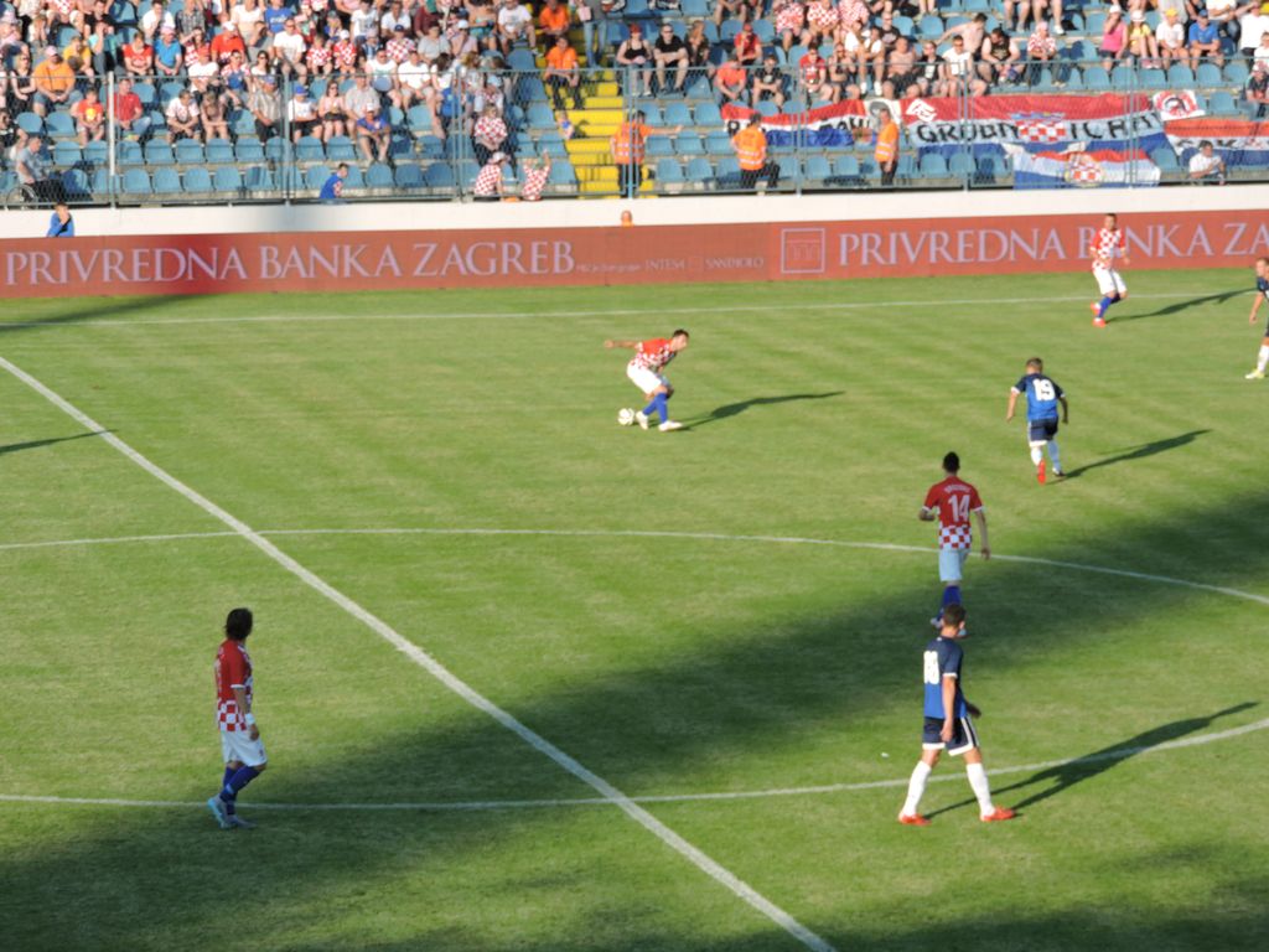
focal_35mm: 185
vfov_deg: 8.0
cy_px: 476
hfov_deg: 10.7
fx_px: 6782
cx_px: 634
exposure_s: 1/320
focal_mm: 33
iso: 100
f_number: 4.6
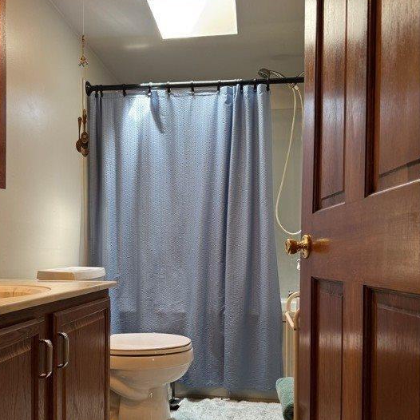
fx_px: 426
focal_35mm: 31
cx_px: 192
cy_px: 262
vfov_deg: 52.0
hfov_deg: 52.5
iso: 160
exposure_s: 1/120
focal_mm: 6.76
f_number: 1.78
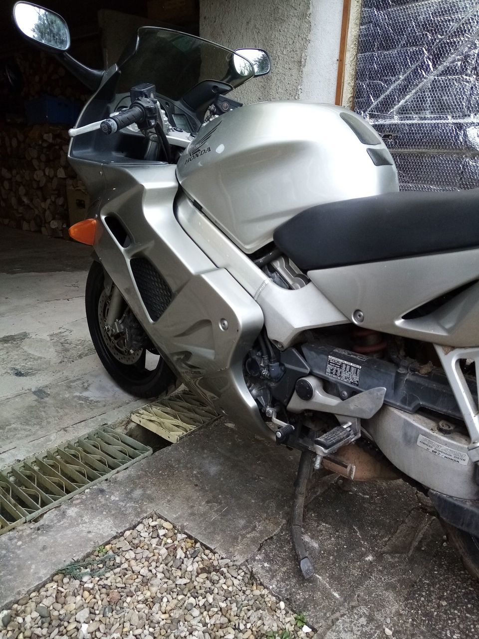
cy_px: 320
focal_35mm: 26
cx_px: 240
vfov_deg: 67.3
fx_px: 480
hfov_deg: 53.1
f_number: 1.8
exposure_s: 1/100
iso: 180
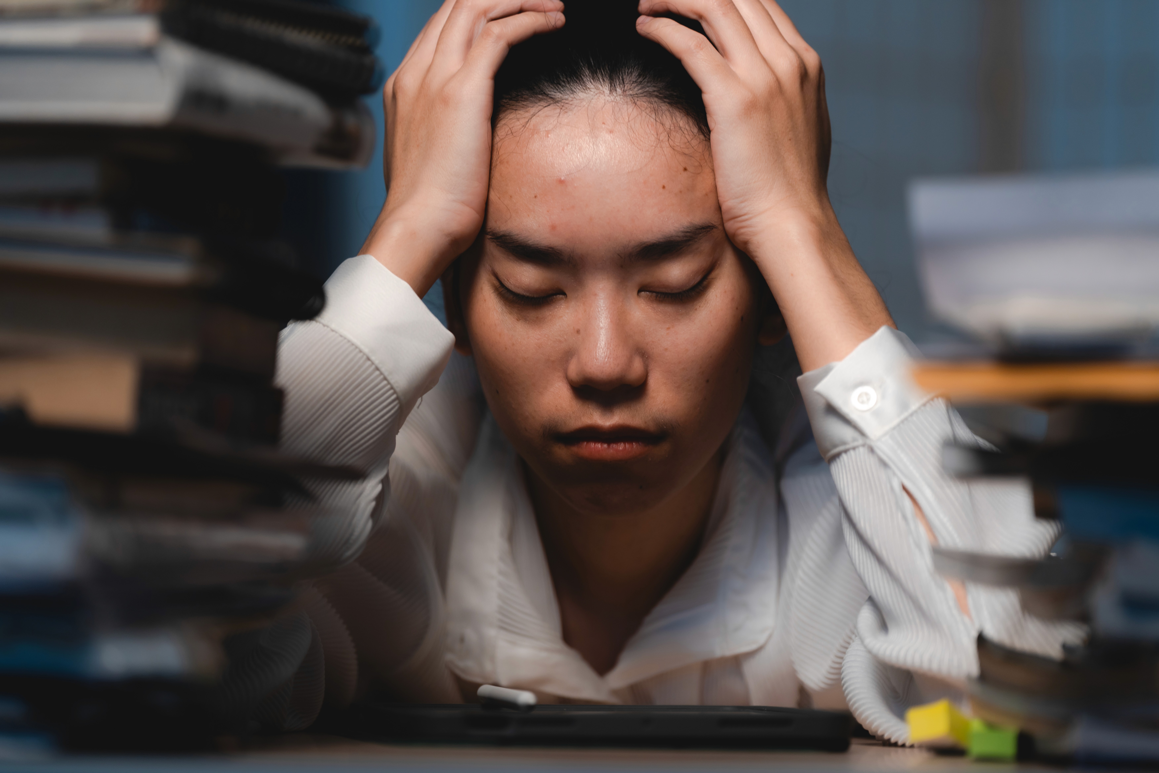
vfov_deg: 8.7
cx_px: 580
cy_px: 386
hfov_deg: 13.1
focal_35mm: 157
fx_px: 5054
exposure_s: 1/100
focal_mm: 157
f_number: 2.8
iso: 250
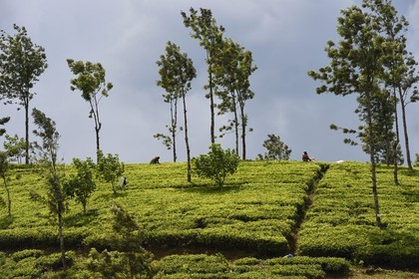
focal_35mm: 185
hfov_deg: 11.1
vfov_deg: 7.4
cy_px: 140
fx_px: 2153
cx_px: 210
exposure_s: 1/320
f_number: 13
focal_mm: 185
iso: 200
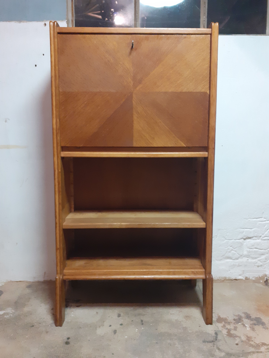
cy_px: 179
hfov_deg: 51.4
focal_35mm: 27
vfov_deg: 65.3
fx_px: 280
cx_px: 134
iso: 250
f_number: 1.9
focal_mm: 3.6
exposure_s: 1/25
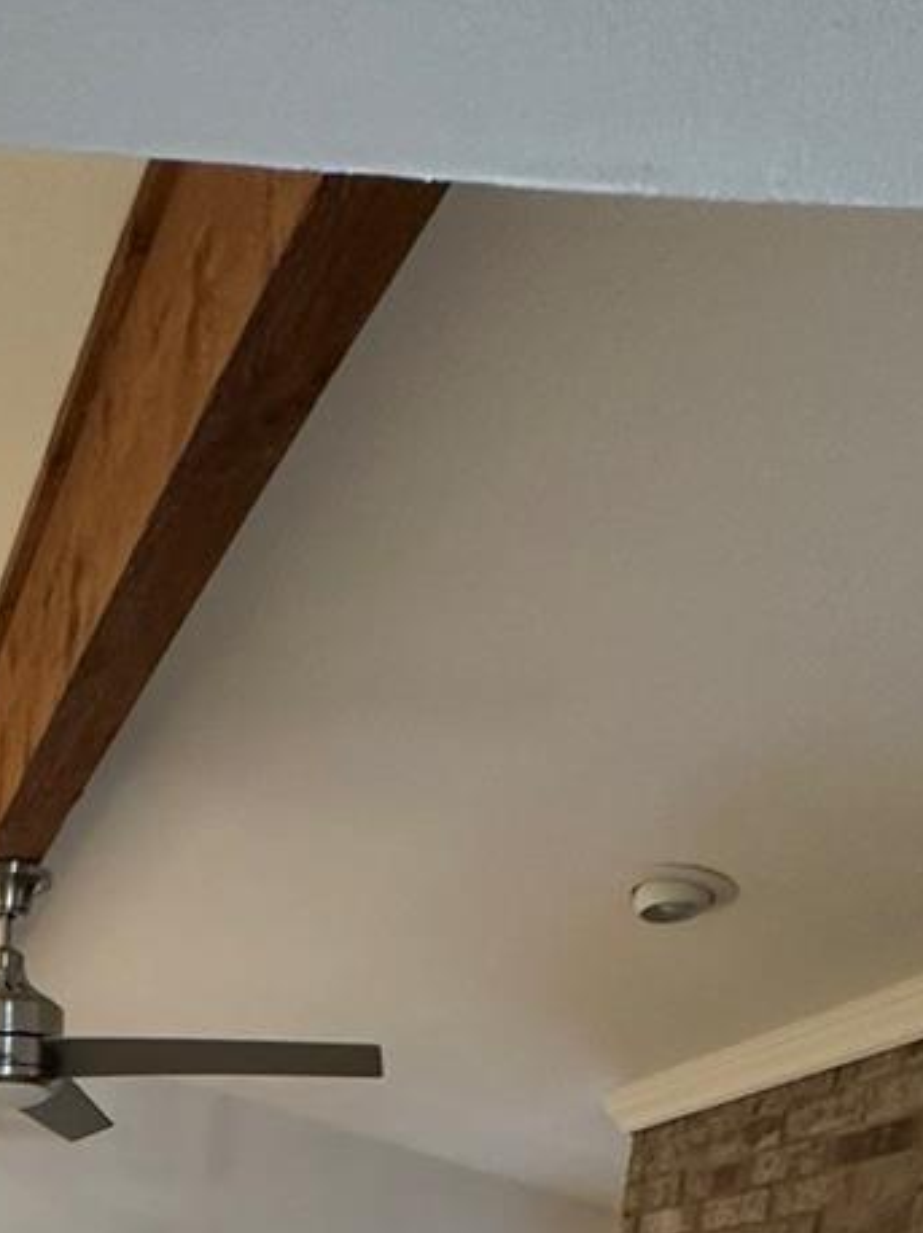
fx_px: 1673
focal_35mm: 47
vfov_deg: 28.7
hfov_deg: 27.0
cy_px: 1777
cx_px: -207
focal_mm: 2.22
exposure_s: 1/60
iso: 200
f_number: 2.2
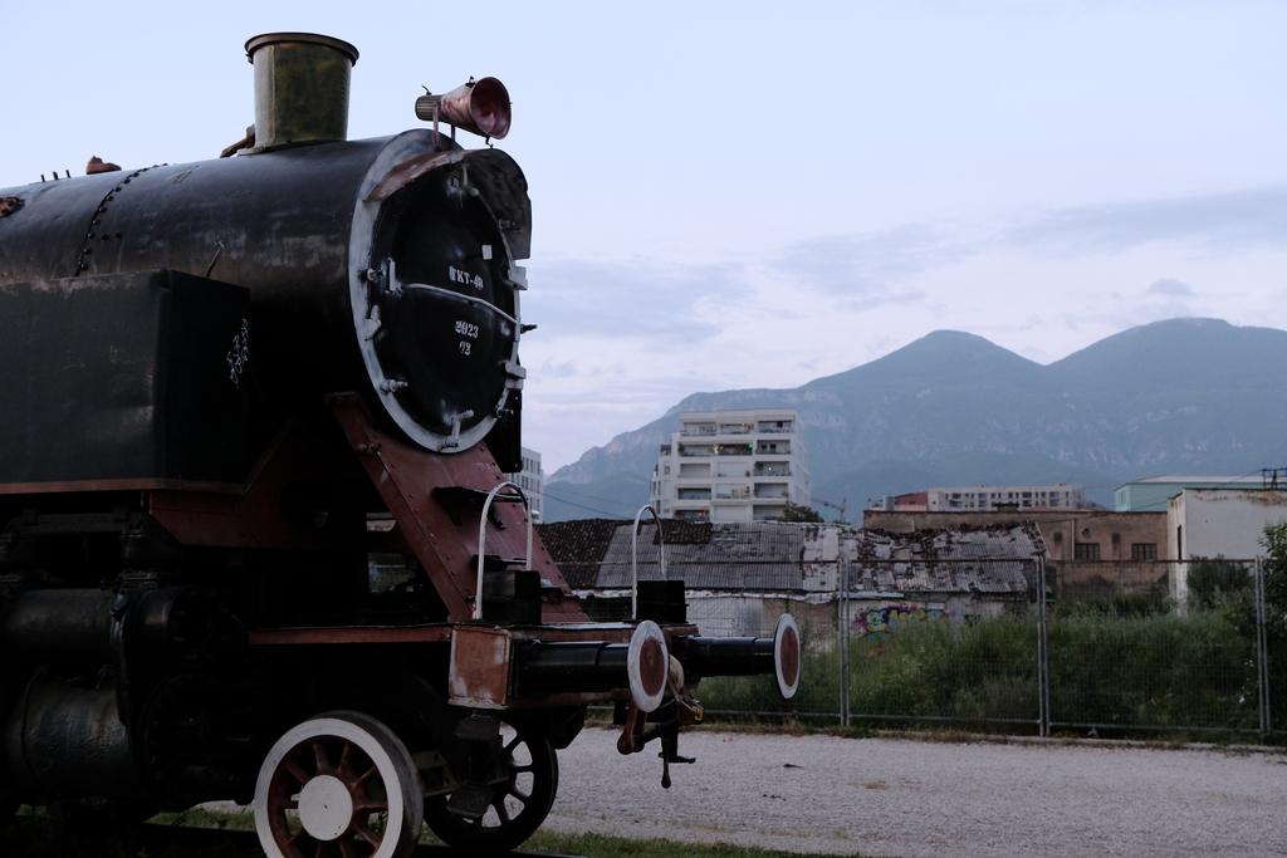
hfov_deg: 44.5
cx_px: 644
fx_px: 1573
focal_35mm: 44
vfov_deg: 30.5
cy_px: 429
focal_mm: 29.2
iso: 1250
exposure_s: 1/100
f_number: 3.5
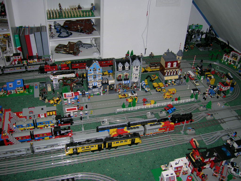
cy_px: 90
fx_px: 237
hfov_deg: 54.0
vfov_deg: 41.8
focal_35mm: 34
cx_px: 120
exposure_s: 1/60.1
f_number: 2.9
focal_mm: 5.7
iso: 62
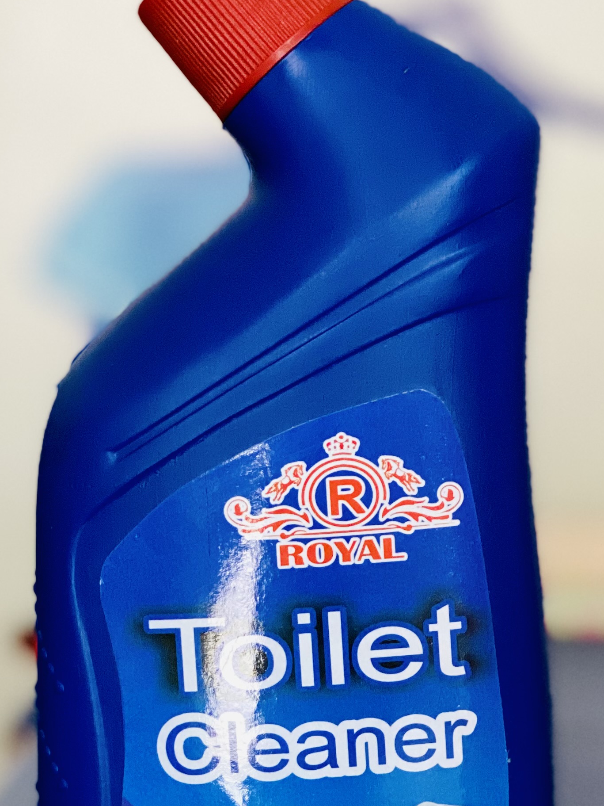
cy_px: 530
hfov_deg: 12.9
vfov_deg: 17.1
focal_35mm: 115
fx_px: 2676
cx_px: 258
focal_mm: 6
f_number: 2
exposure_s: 1/75
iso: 250
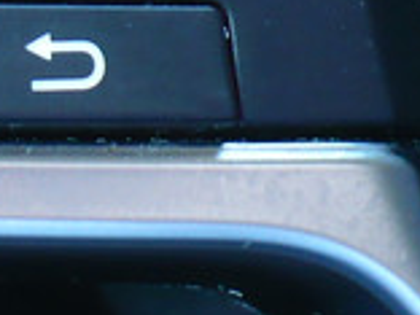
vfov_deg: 7.2
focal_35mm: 201
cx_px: -83
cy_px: -229
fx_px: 2439
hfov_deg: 9.7
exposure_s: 1/15
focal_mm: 6.1
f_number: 2.8
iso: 200
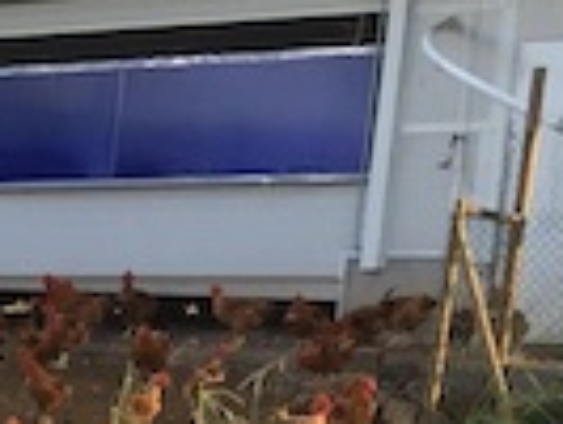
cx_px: -999
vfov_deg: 7.9
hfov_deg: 9.4
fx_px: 2833
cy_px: 1013
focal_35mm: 174
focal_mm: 4.15
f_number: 2.2
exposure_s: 1/146
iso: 25
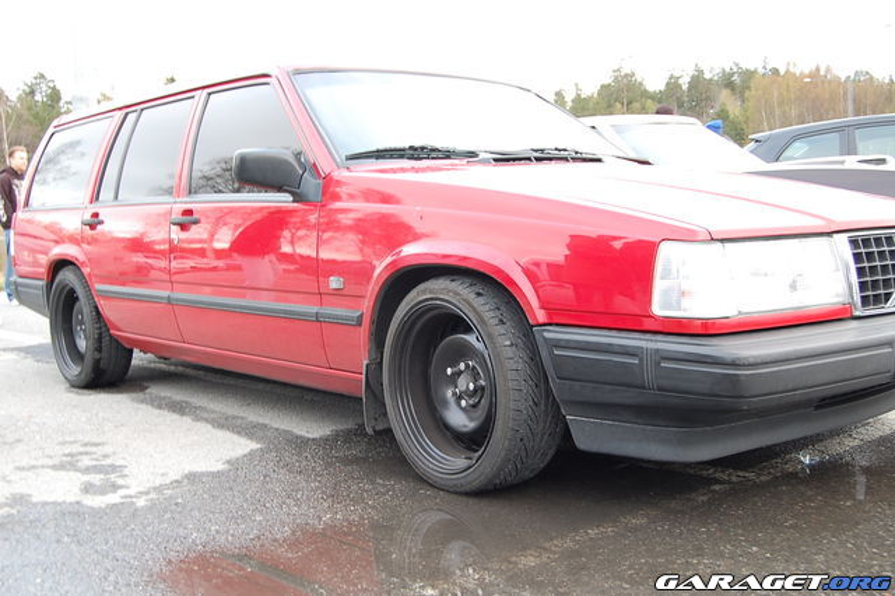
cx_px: 448
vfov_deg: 34.2
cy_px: 298
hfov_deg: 49.6
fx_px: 969
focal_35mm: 39
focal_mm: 26
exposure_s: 1/30
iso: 560
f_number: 7.1
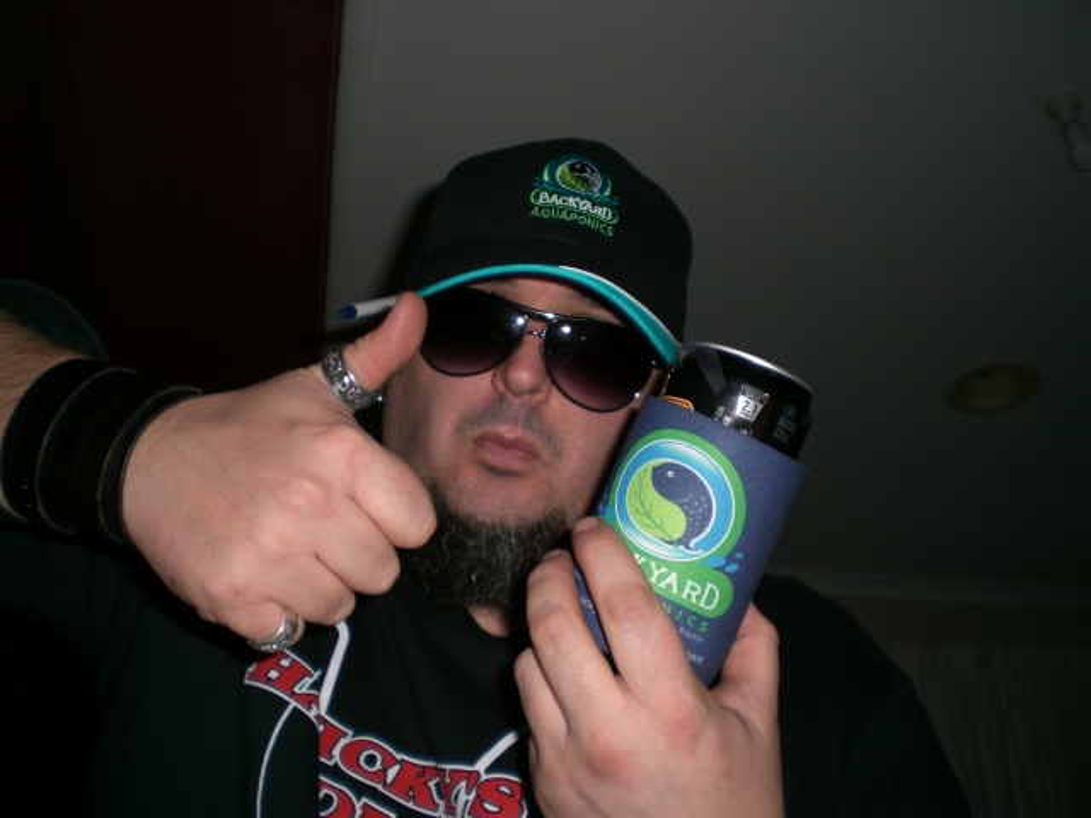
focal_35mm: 38
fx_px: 1198
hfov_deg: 49.0
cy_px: 409
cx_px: 546
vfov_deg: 37.7
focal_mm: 6.3
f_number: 3.1
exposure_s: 1/60
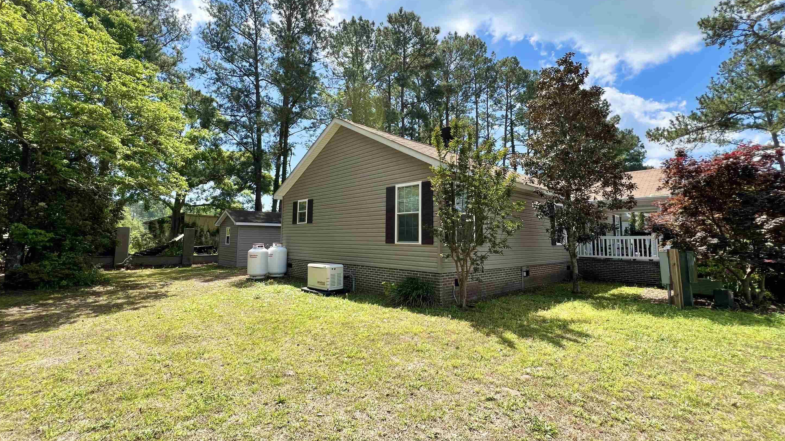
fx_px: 312
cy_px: 208
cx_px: 386
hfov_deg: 103.0
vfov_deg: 70.5
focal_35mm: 15
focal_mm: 1.57
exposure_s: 1/861
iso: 32
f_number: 1.8
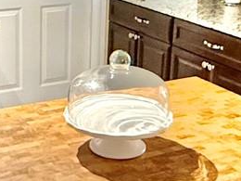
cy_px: 57
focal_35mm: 86
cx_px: 83
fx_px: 599
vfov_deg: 17.1
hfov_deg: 22.7
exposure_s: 1/60
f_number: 2.2
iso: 1000
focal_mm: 2.22
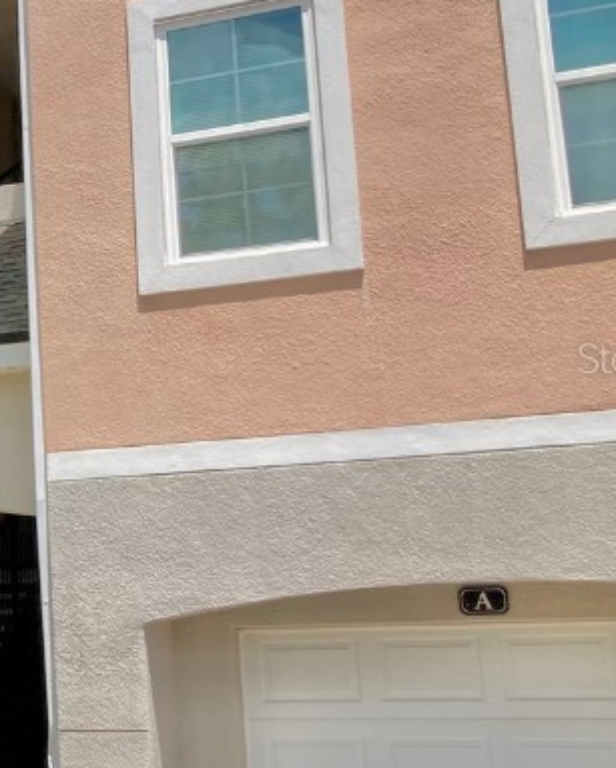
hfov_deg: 18.9
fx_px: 1662
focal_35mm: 73
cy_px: 357
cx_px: -261
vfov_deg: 26.0
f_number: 1.8
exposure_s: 1/2433
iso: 20
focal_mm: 3.99
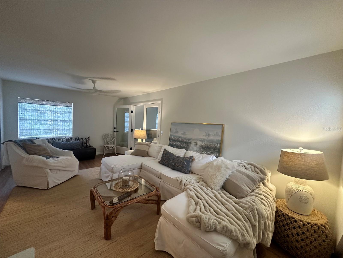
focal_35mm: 14
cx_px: 172
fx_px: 139
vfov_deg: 85.7
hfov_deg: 102.1
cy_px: 129
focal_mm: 2.22
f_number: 2.2
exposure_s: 1/60
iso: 250
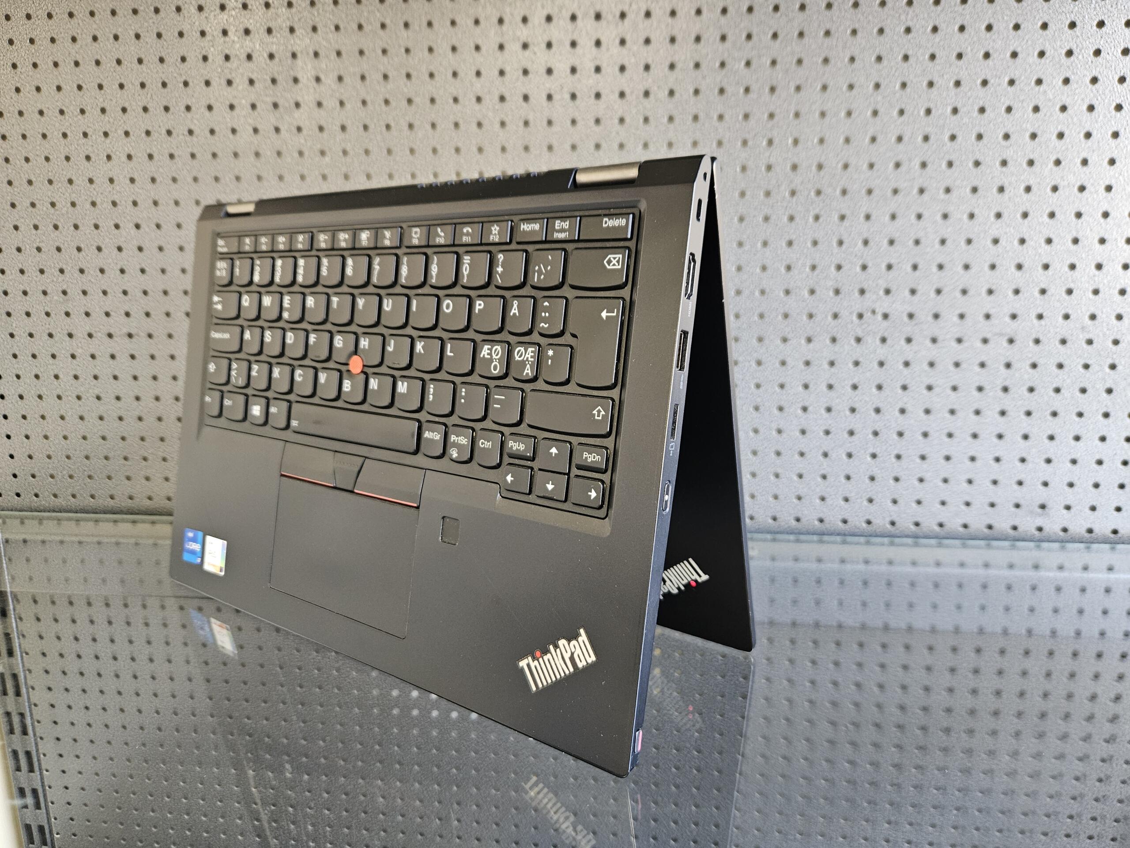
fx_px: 751
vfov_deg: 58.9
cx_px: 565
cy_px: 424
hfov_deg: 73.9
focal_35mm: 23
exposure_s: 1/100
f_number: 1.8
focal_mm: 5.4
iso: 640
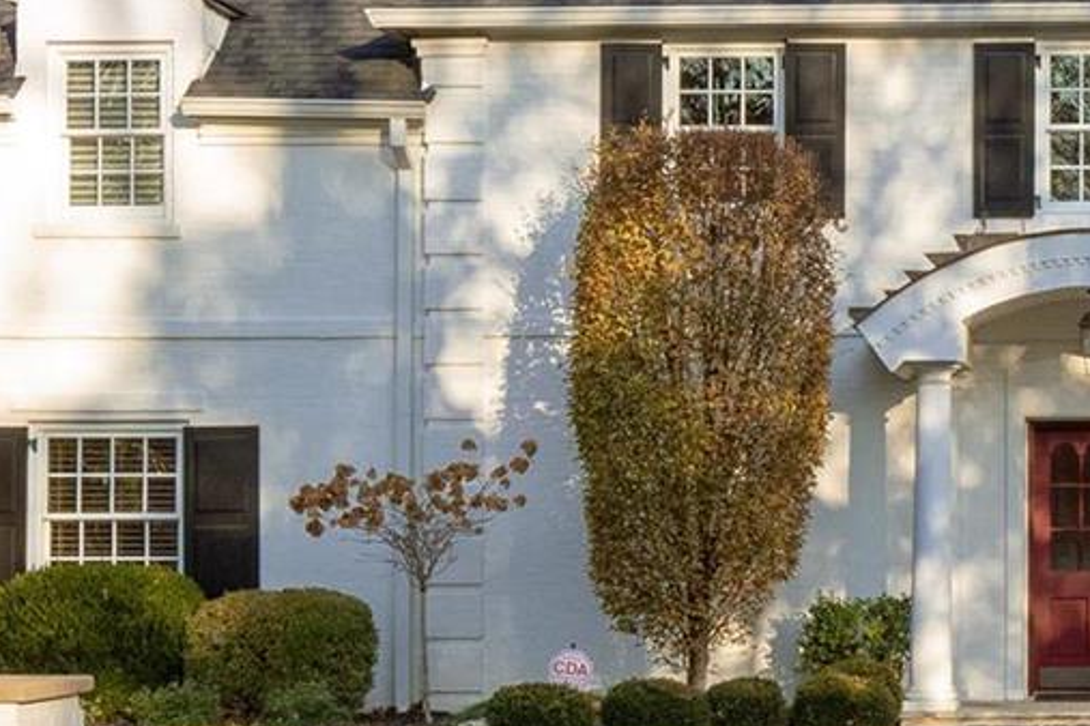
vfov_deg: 13.5
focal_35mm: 101
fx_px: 3058
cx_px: 1094
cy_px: 522
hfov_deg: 19.6
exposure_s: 1/250
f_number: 8
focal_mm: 16
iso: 400
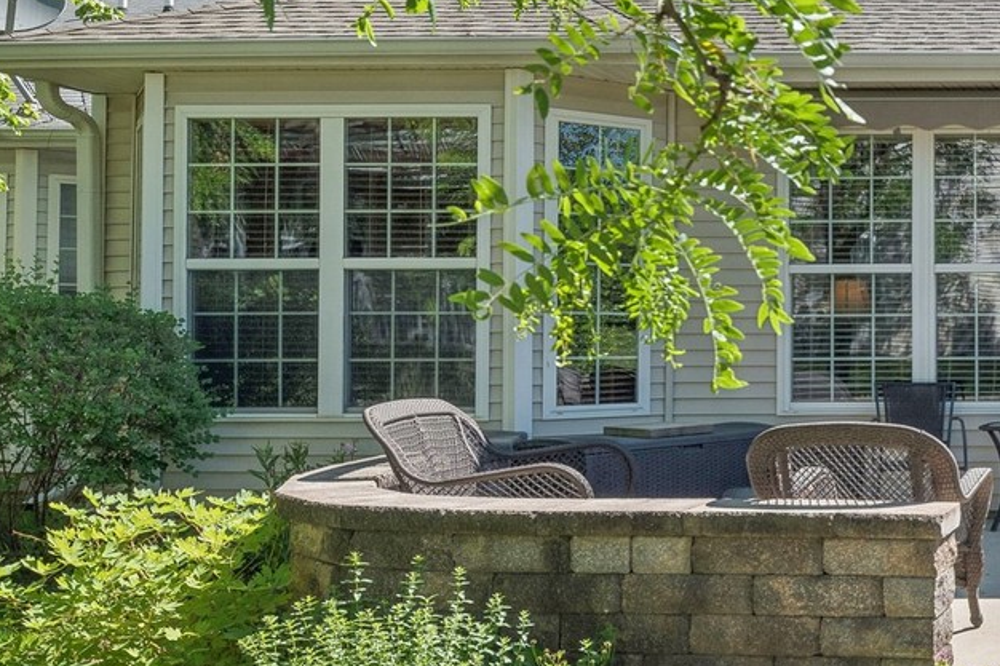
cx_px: 1197
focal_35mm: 44
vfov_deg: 30.5
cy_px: 335
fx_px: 1222
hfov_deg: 35.2
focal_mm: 17
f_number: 9
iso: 200
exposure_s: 1/320
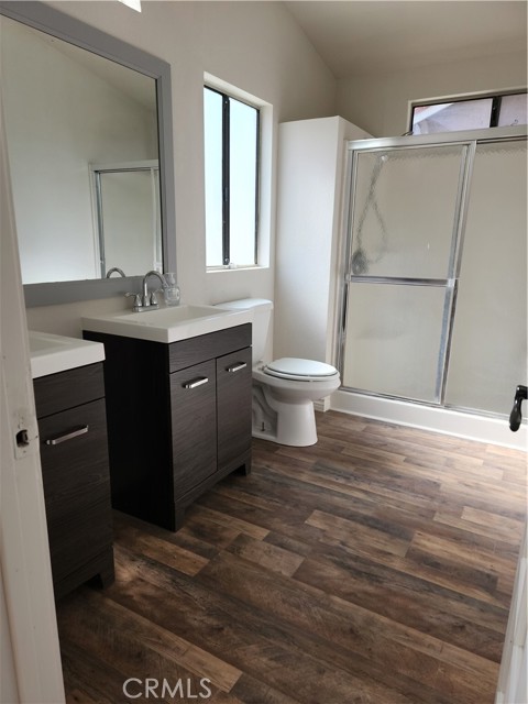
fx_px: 468
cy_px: 352
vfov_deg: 73.9
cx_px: 264
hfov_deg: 58.9
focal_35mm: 23
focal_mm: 5.4
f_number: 1.8
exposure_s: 1/289
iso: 20
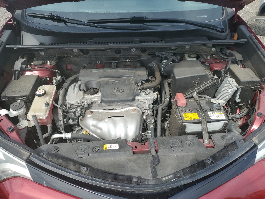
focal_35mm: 26
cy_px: 100
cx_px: 132
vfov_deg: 53.1
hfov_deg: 67.3
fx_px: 199
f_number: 1.5
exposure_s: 1/1429
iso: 50
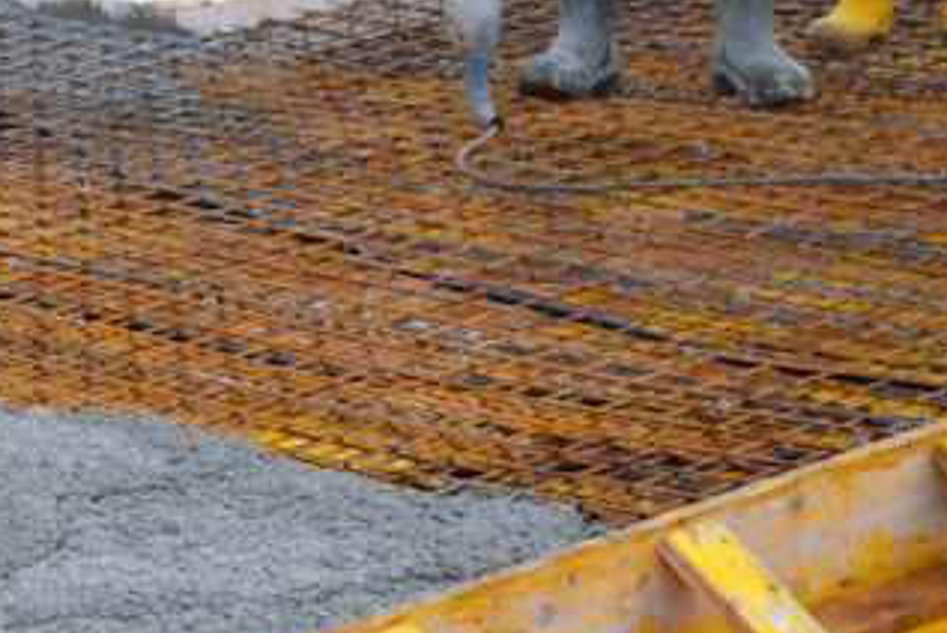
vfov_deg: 10.3
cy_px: 334
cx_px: 90
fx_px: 3528
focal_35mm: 134
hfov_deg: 15.1
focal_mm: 45
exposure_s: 1/125
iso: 160
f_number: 5.6
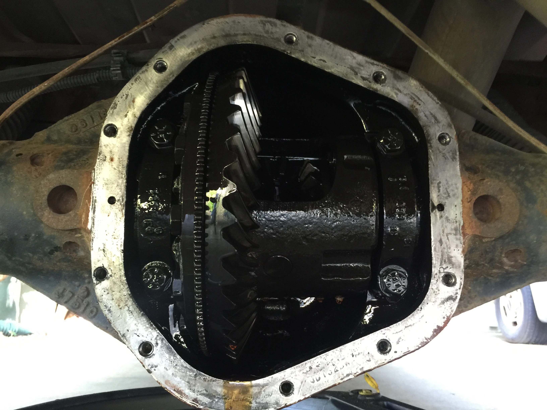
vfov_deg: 48.2
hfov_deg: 61.7
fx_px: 458
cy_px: 205
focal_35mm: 29
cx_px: 274
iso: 100
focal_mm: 4.15
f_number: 2.2
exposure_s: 1/10
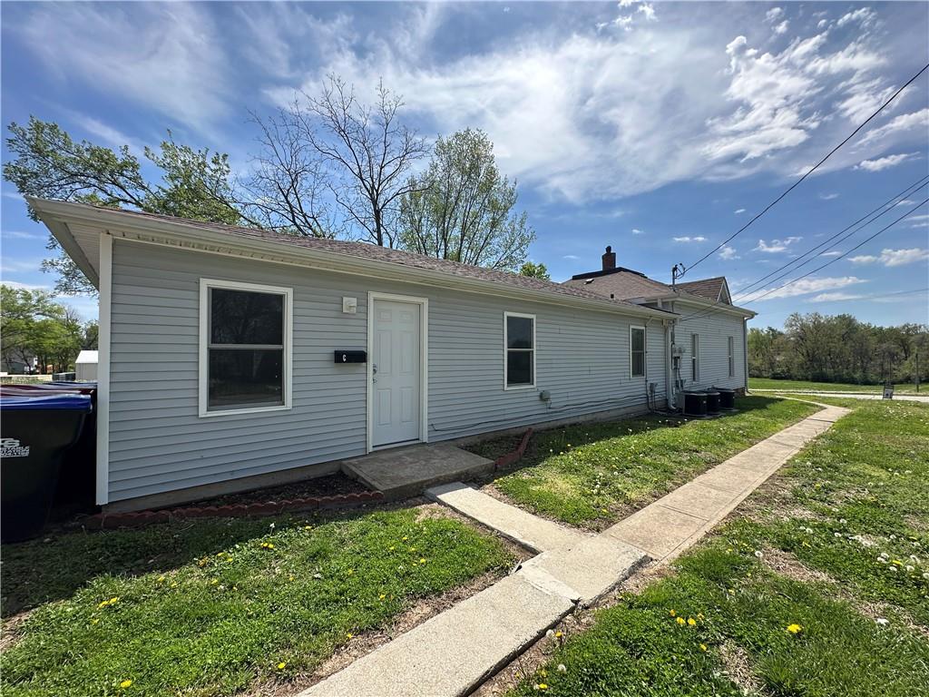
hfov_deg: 102.1
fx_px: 376
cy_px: 348
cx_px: 464
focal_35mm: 14
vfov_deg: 85.7
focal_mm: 2.22
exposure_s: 1/1770
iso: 50
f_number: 2.2
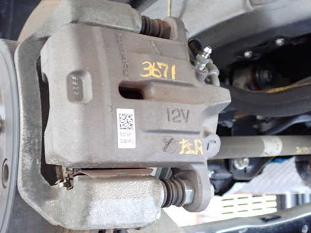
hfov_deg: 42.0
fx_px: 404
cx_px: 140
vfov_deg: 32.2
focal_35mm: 45
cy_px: 113
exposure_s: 1/15
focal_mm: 6.83
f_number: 2.7
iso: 800
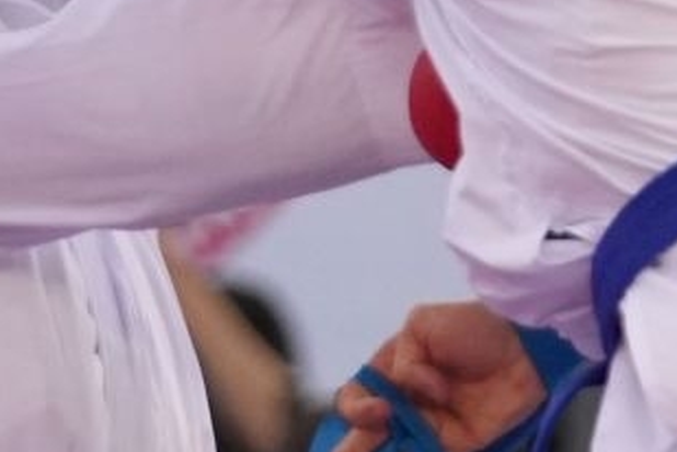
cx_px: 440
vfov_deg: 0.9
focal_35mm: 1608
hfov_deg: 1.3
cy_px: 349
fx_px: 30237
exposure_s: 1/1000
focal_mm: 184
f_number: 2.8
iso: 2000
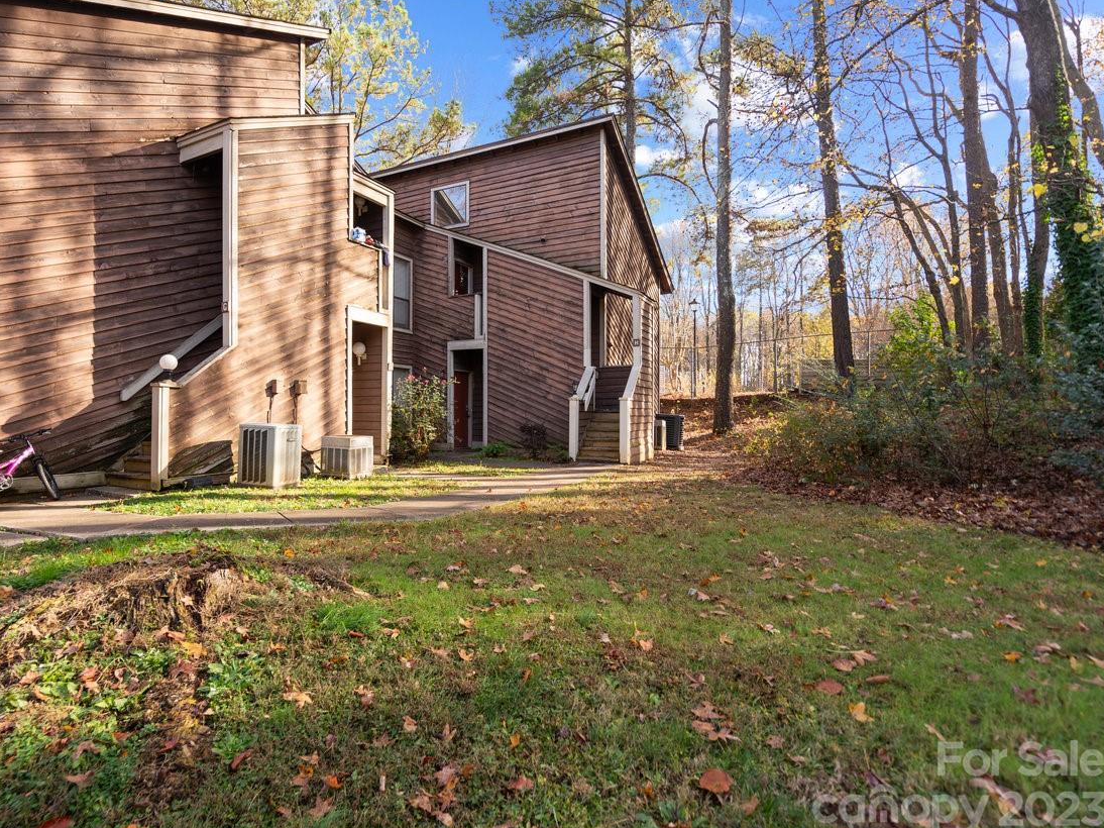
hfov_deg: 87.1
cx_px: 466
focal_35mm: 18
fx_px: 574
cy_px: 428
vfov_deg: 71.6
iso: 100
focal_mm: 16
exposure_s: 1/80
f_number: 5
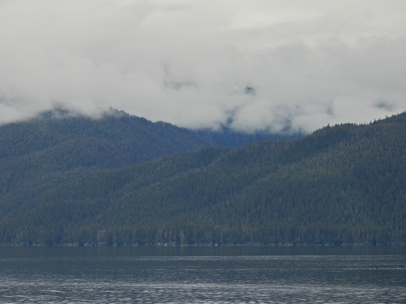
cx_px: 203
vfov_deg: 7.4
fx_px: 2346
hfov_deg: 9.9
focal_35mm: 200
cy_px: 152
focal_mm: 35.7
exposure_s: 1/640
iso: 100
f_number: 4.5
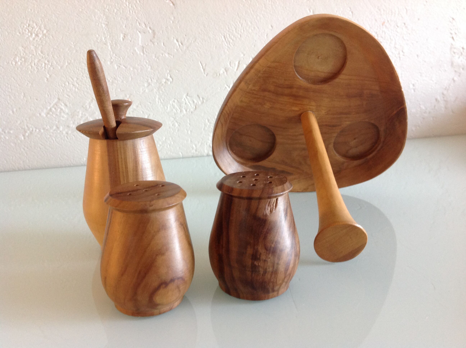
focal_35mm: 35
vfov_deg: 40.6
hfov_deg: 52.7
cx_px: 233
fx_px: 470
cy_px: 174
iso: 125
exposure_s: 1/15
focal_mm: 4.28
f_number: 2.4
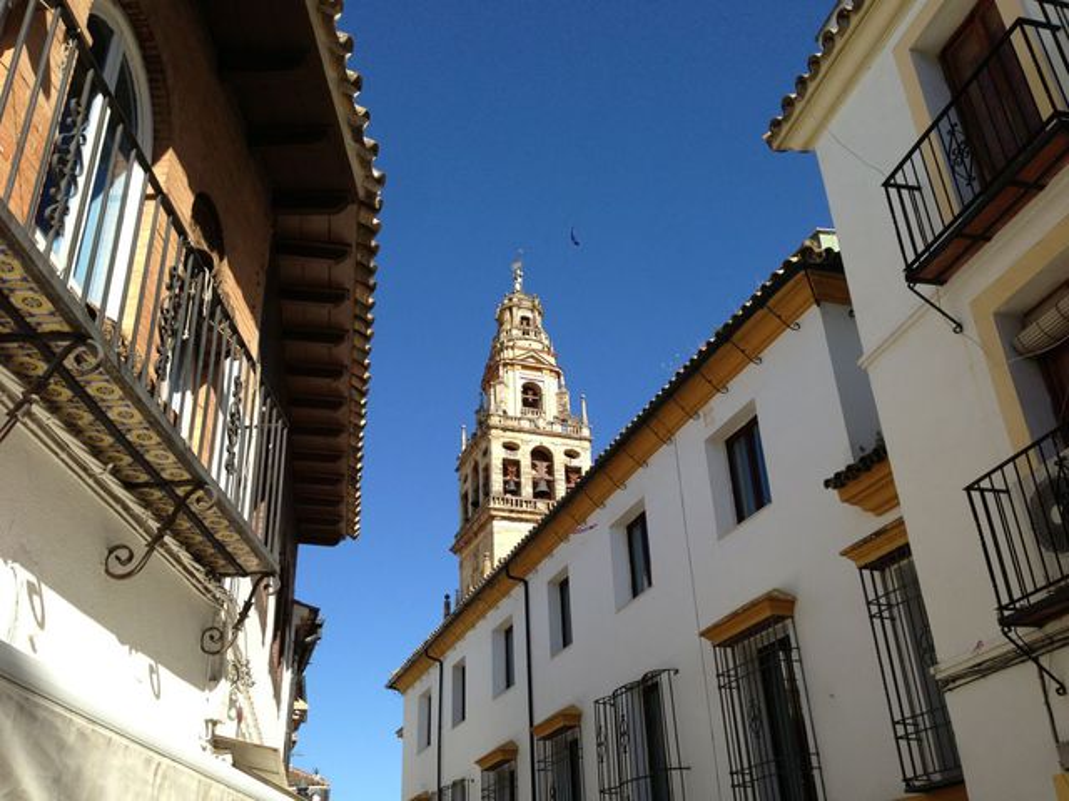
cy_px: 400
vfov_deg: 42.9
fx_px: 1019
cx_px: 534
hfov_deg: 55.4
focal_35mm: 33
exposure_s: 1/1153
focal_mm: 4.13
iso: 50
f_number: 2.4
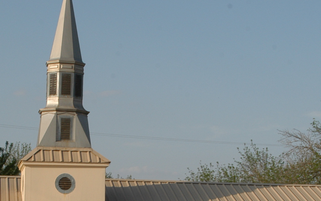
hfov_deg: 18.8
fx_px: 971
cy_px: 217
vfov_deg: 11.6
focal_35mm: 111
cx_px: 161
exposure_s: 1/320
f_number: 9
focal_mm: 28
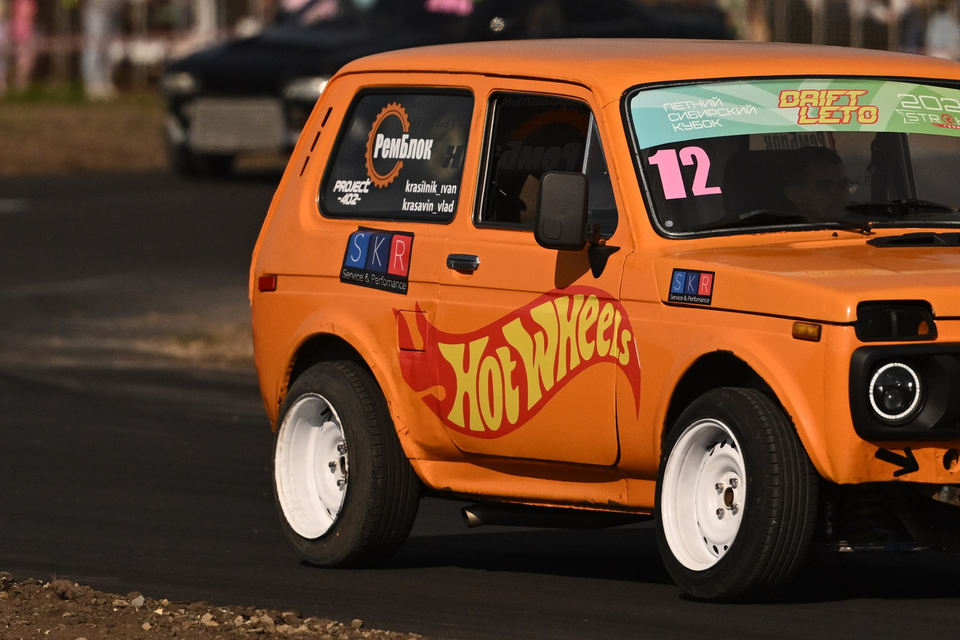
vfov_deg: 2.3
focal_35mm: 595
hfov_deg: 3.5
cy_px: 188
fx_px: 15862
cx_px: 544
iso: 560
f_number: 2.8
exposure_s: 1/32000
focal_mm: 200
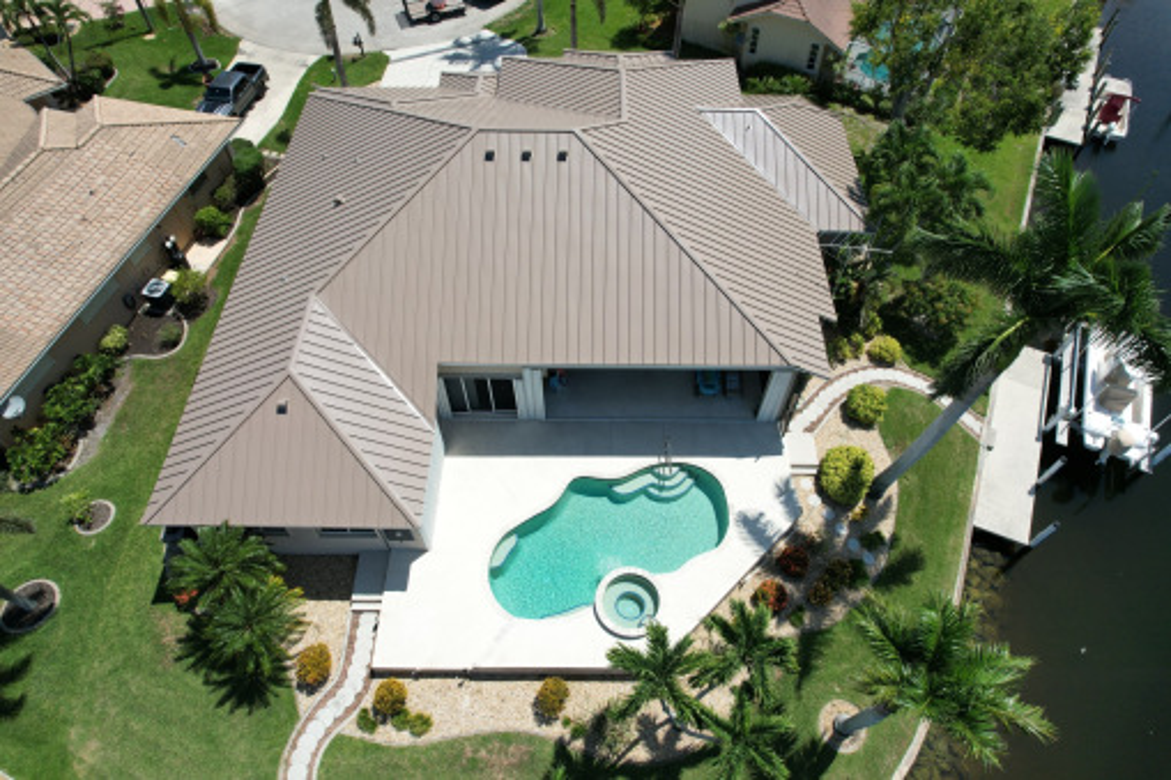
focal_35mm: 22
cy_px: 390
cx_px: 586
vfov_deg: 57.2
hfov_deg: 78.6
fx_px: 715
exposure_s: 1/2500
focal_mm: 8.38
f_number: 2.8
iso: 100
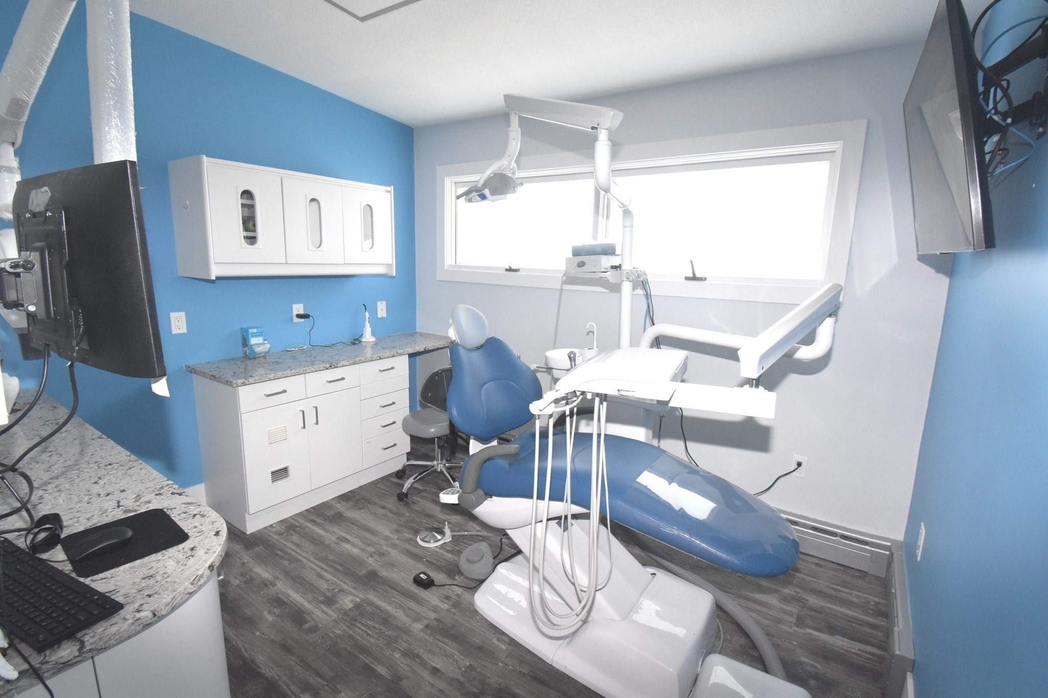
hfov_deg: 95.0
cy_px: 349
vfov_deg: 72.0
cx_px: 524
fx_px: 480
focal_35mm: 16
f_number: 9
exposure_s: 1/200
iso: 2500
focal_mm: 11
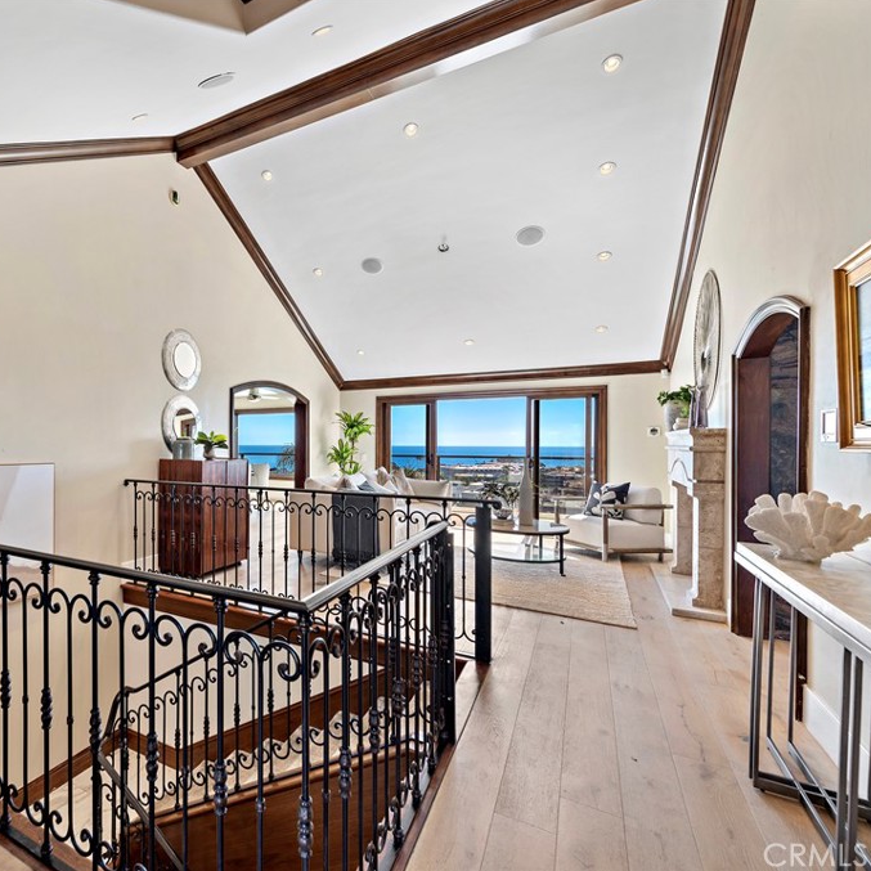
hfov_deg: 75.5
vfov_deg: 80.7
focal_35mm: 18
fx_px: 512
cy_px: 434
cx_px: 230
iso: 125
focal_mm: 14
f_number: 7.1
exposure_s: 1/400
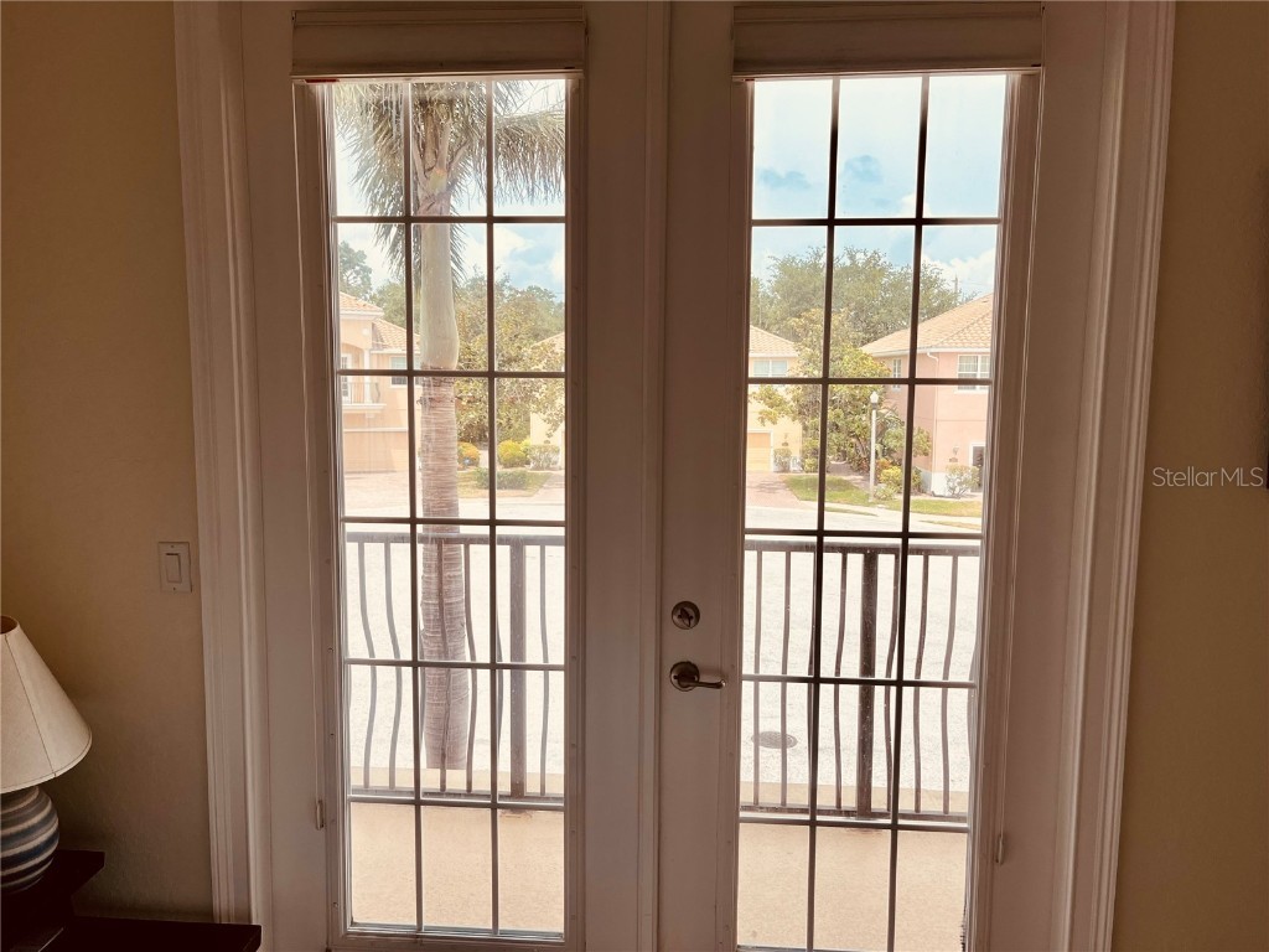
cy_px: 476
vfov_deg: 53.1
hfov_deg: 67.3
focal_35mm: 26
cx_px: 634
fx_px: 953
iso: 50
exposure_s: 1/2137
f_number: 1.6
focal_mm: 5.1
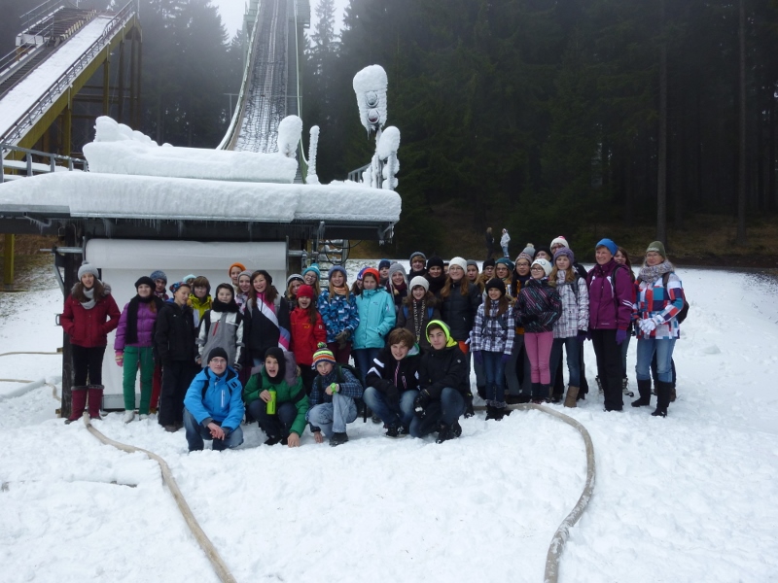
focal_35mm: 29
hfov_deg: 61.7
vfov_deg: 48.2
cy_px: 292
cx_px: 389
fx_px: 652
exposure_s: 1/30
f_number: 3.5
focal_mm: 5.2
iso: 100
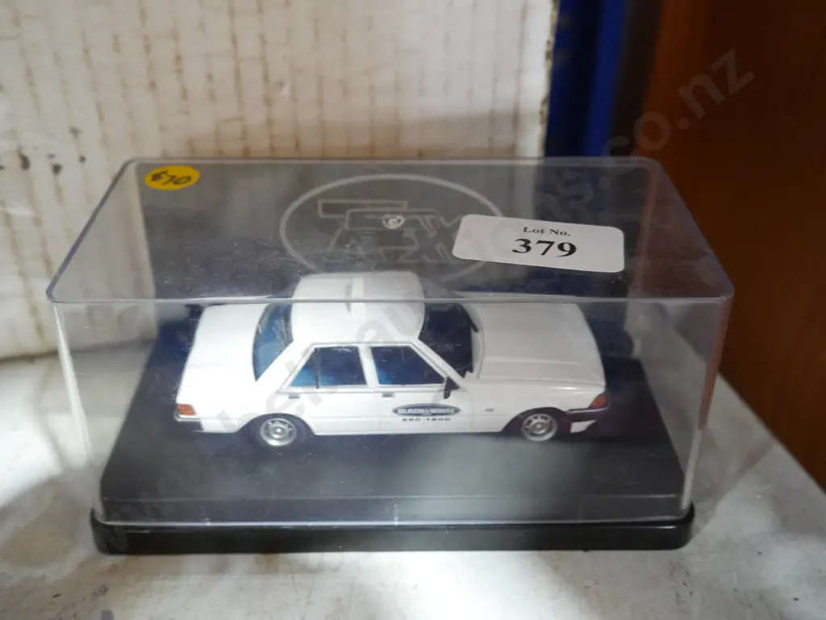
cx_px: 413
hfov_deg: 51.3
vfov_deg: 39.7
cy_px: 310
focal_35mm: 36
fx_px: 859
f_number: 4
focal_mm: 18
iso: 1250
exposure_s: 1/60
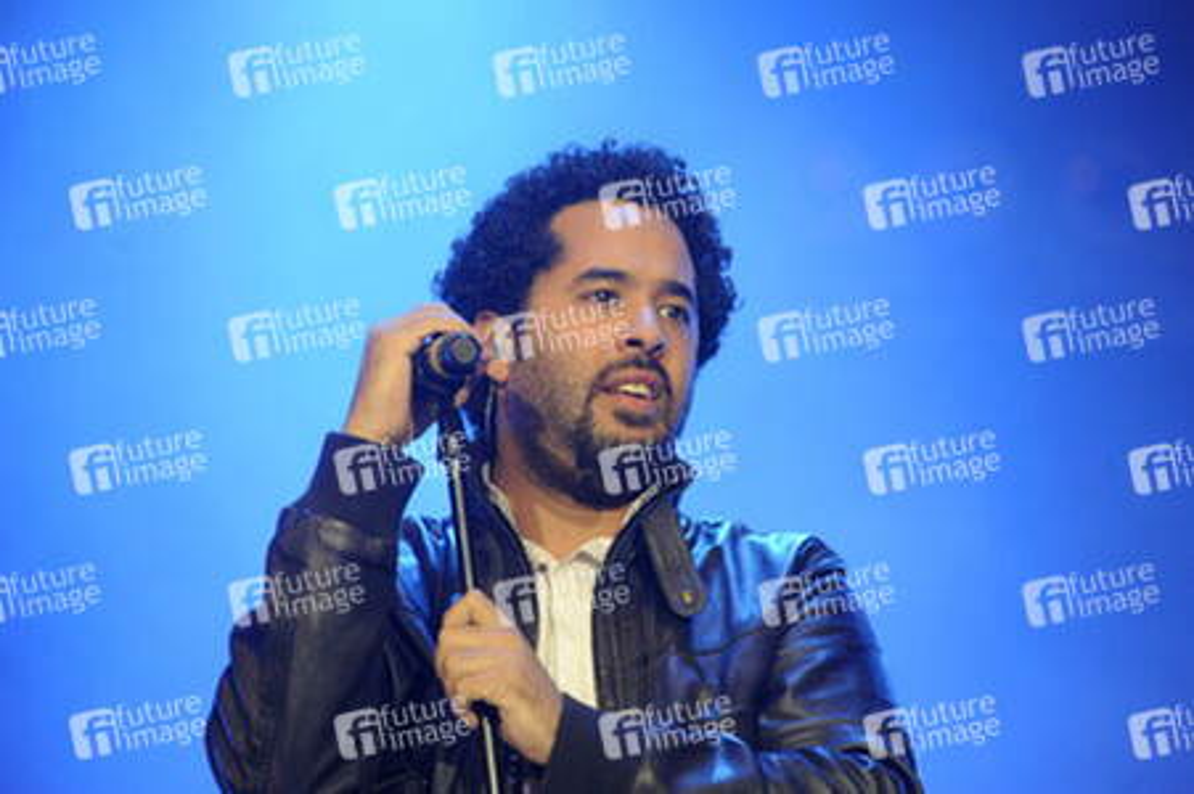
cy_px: 397
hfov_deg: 10.3
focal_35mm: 200
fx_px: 6628
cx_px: 597
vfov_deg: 6.9
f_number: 5.6
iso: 3200
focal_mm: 200
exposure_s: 1/160
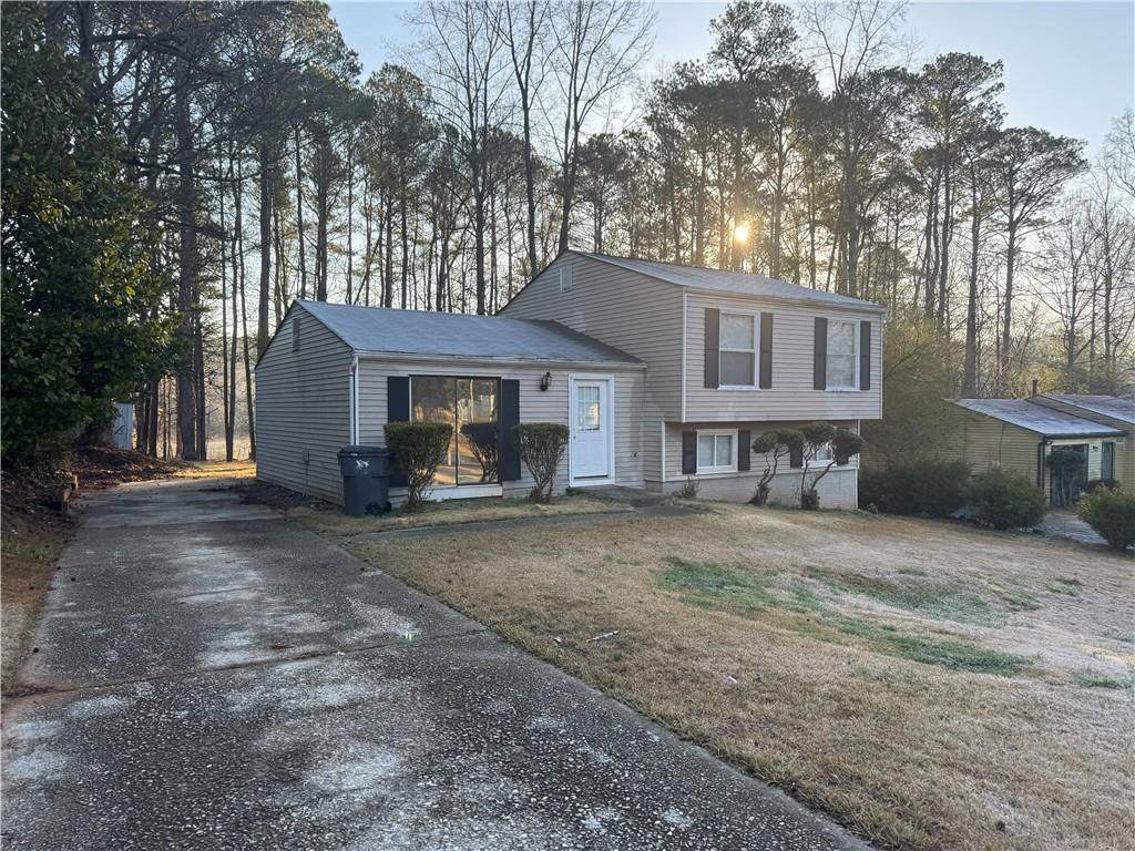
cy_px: 426
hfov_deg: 71.6
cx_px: 568
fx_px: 787
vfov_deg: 56.8
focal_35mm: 24
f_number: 1.78
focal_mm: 6.76
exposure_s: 1/539
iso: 80
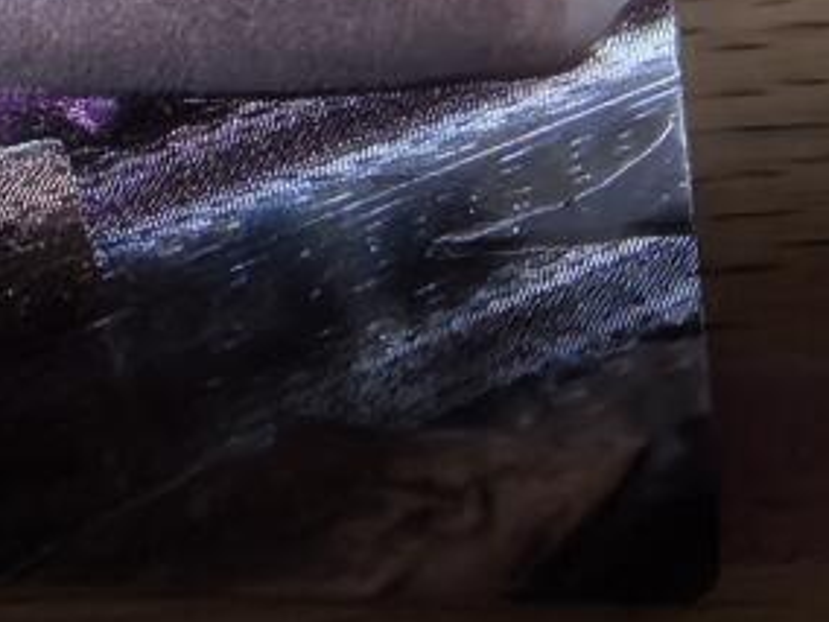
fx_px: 3185
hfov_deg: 13.0
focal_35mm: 133
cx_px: -785
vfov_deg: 10.4
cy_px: -520
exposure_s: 1/60
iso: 200
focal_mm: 1.95
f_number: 2.2
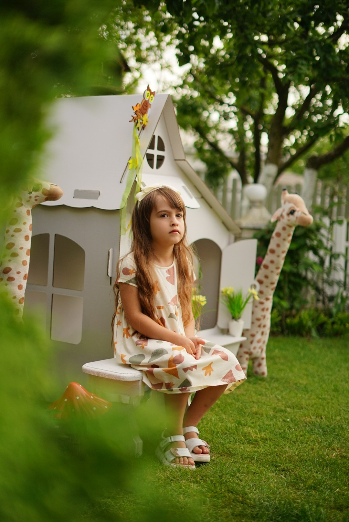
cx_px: 174
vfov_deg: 39.6
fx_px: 726
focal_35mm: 50
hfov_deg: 27.0
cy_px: 261
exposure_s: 1/3200
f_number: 1.8
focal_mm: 50
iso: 250
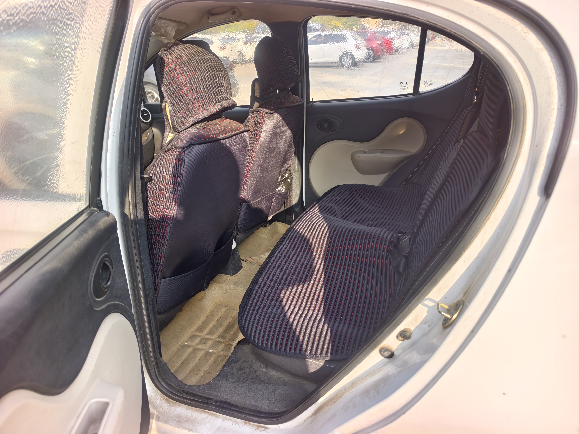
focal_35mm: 23
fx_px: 385
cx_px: 290
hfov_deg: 73.9
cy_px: 217
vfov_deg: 58.9
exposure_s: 1/317
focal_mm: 5.6
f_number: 1.57
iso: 71
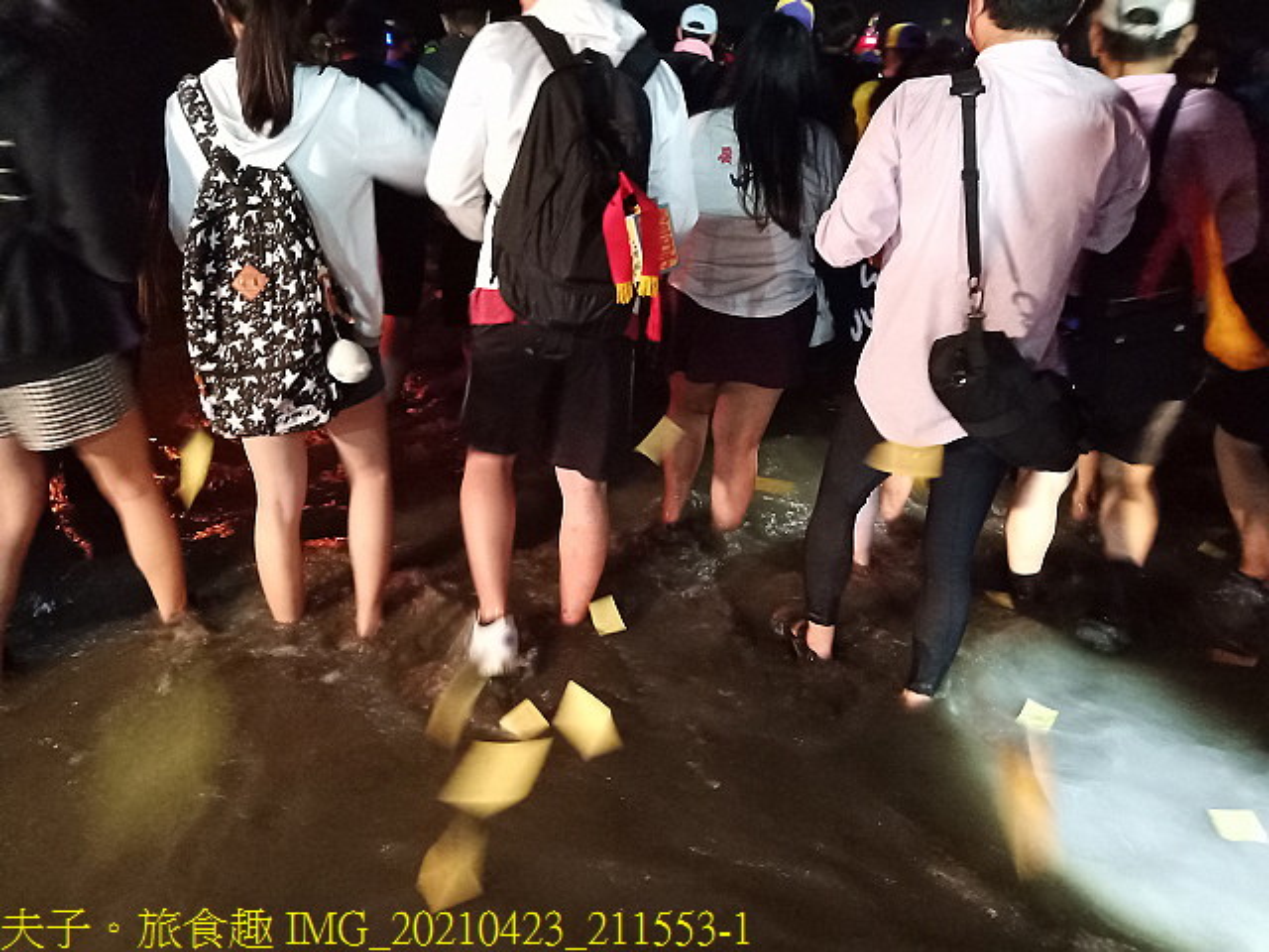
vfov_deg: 54.9
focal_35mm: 25
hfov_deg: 69.4
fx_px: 916
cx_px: 634
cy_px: 476
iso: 6490
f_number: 2
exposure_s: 1/16.7
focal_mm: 3.87
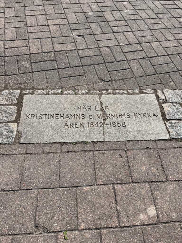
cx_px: 91
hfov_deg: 53.1
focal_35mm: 26
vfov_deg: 67.3
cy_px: 122
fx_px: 182
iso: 50
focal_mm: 5.1
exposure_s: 1/2825
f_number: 1.6
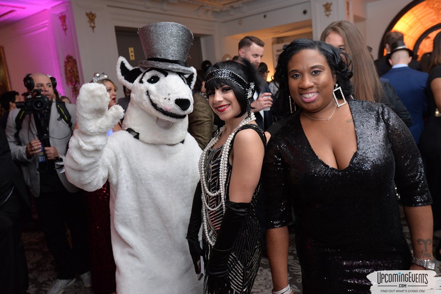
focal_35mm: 30
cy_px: 147
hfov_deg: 61.9
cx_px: 220
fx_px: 368
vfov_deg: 43.6
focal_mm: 30
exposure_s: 1/100
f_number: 5
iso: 2000
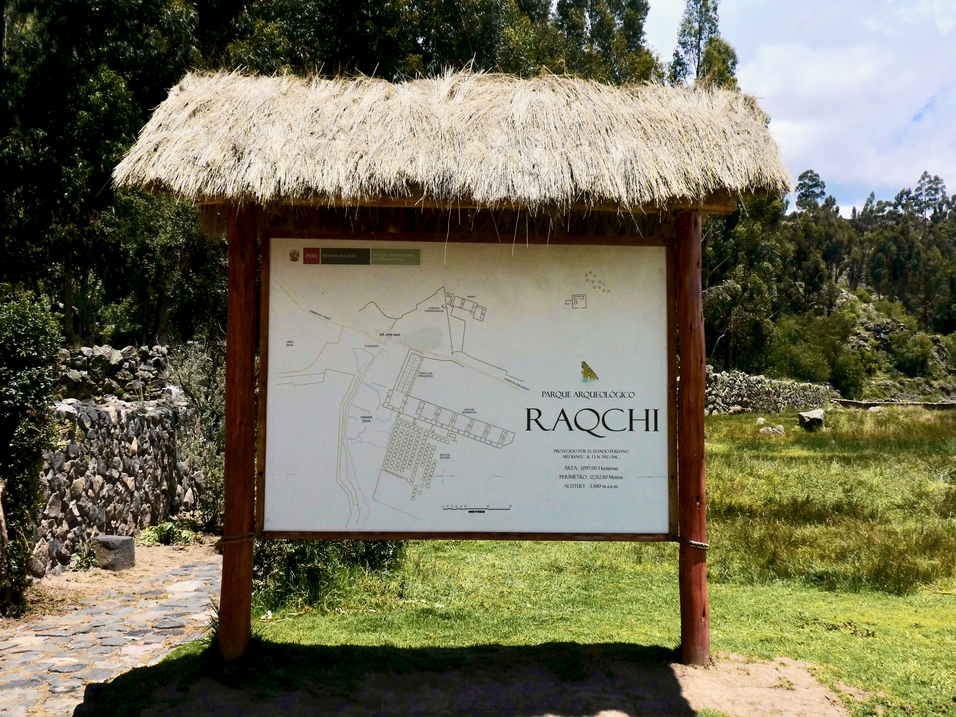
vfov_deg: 32.9
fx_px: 1215
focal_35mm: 44
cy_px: 358
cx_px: 478
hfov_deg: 42.9
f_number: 3.9
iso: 80
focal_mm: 7.8
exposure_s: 1/2500
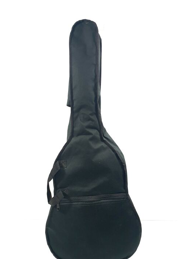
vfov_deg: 63.4
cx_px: 91
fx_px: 210
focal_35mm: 28
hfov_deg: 49.7
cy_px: 137
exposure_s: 1/50
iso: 320
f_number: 2.4
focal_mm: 4.3
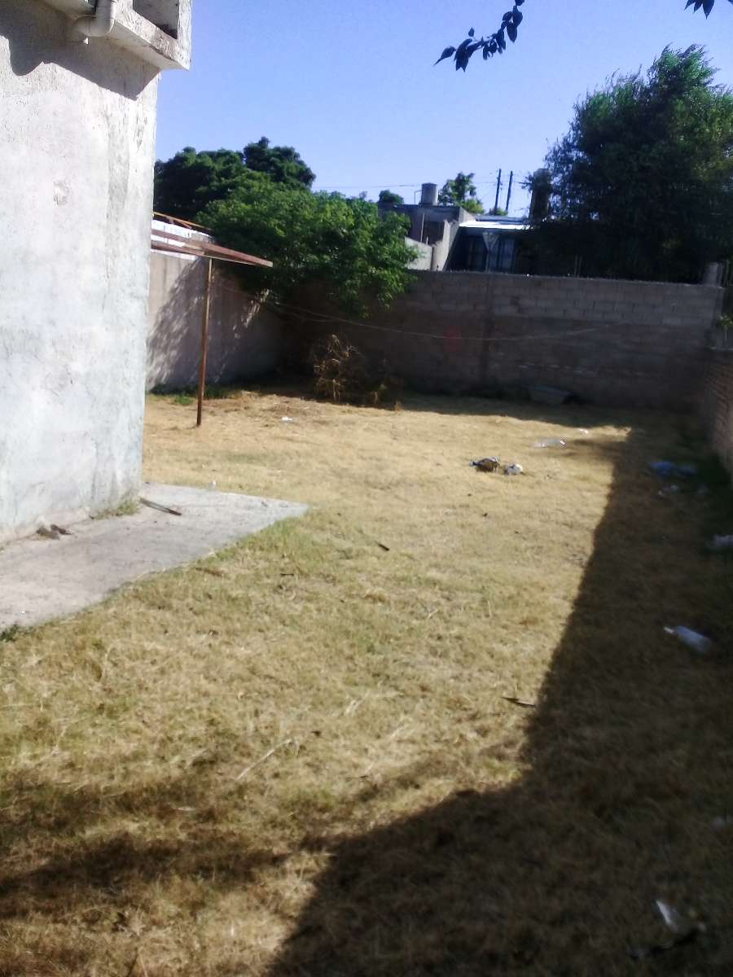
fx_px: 875
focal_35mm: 31
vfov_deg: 58.4
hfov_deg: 45.4
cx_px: 366
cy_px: 488
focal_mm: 3.3
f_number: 2.2
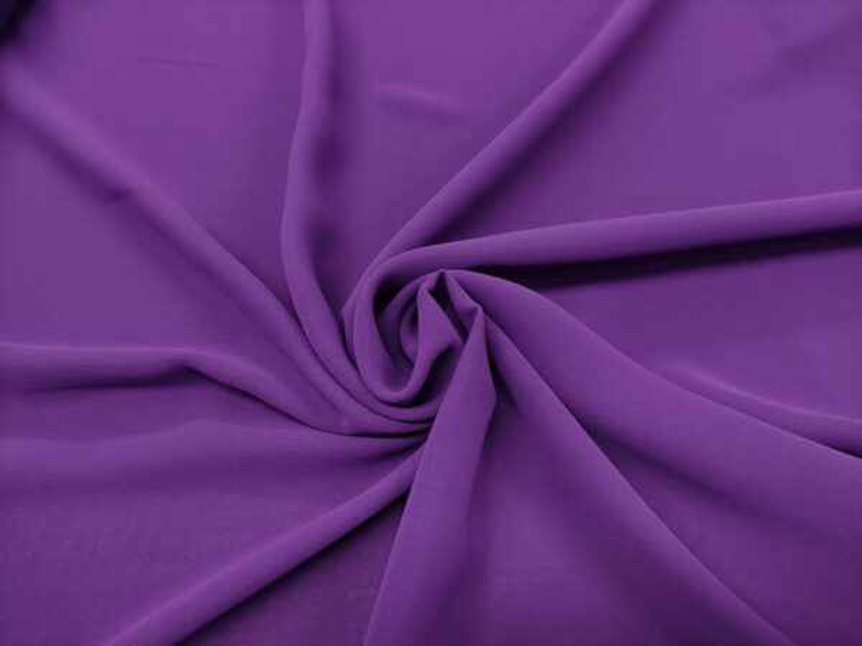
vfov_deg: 54.9
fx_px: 623
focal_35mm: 25
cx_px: 431
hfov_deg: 69.4
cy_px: 323
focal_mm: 5.43
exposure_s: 1/125
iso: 400
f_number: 1.89
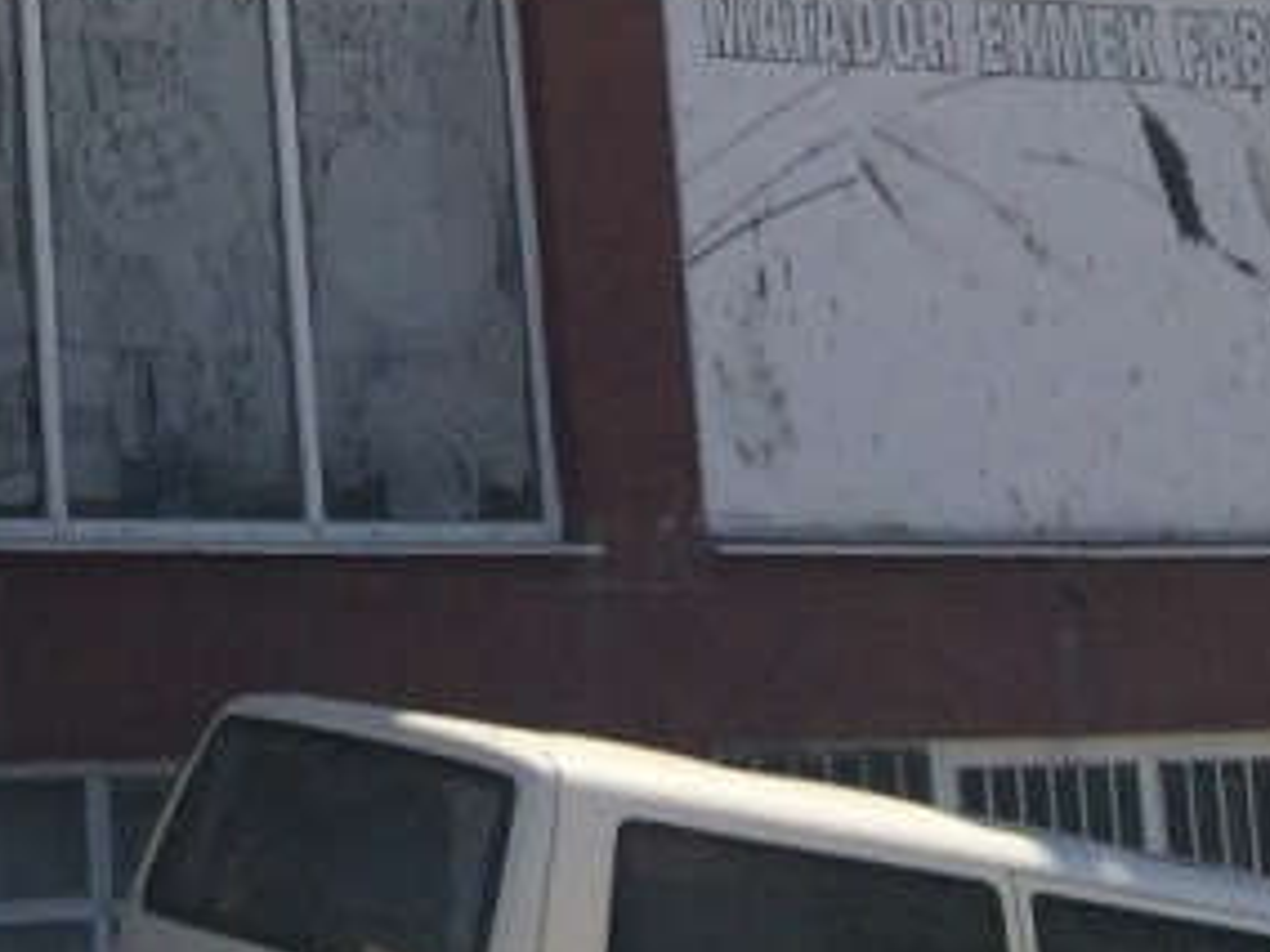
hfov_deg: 14.2
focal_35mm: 125
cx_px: -899
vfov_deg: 10.7
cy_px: -1055
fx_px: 4586
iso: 32
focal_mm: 4.15
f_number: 2.2
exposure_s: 1/1866
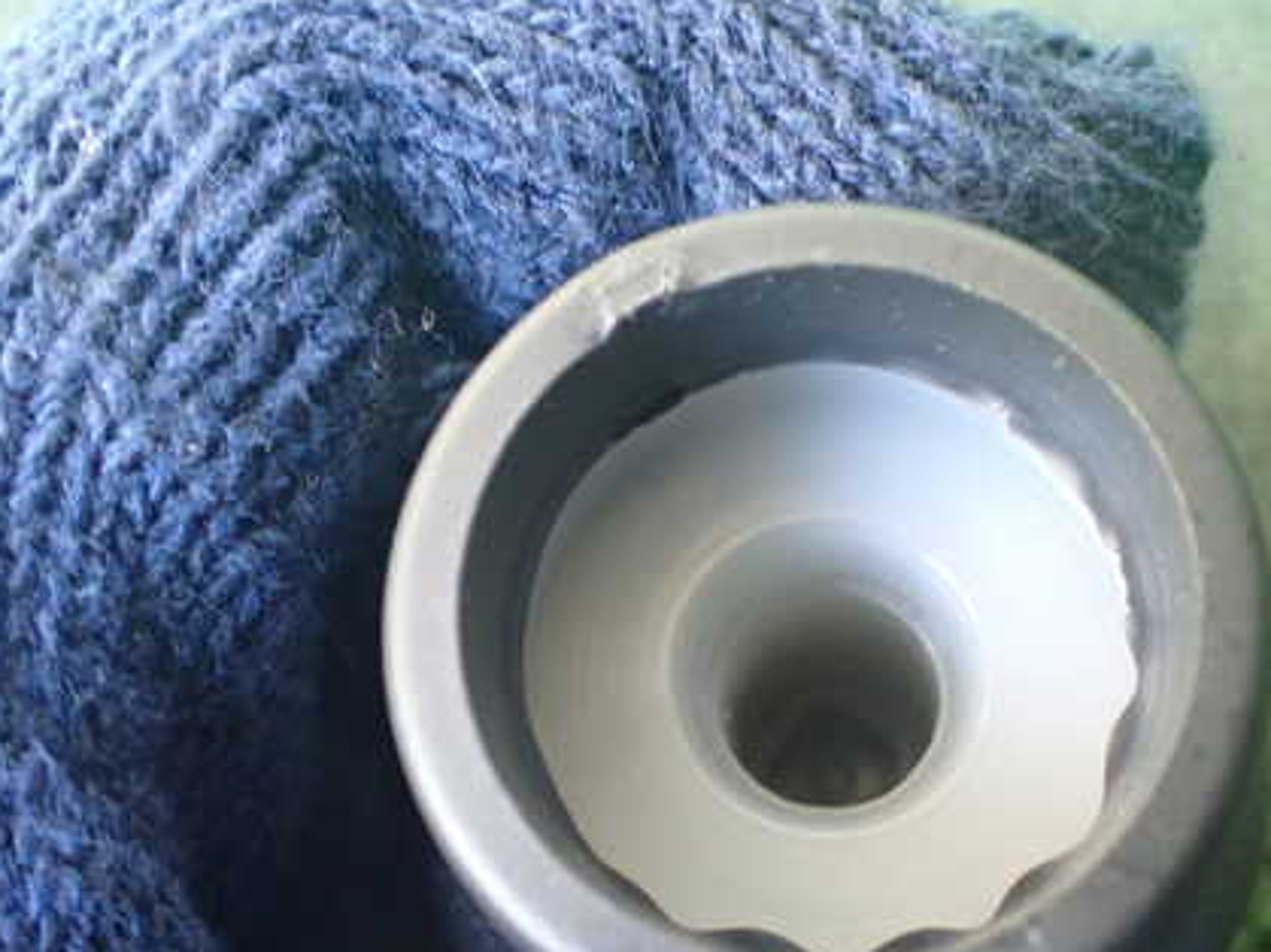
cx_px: 798
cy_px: 600
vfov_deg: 33.4
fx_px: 1578
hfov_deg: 43.5
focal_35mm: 43
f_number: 2.3
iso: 800
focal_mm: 5.4
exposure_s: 1/60
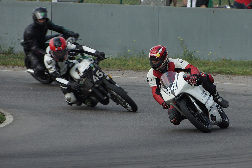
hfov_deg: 4.2
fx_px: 3465
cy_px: 84
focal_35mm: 495
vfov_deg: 2.8
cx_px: 126
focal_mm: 330
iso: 100
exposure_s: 1/320
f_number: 6.3
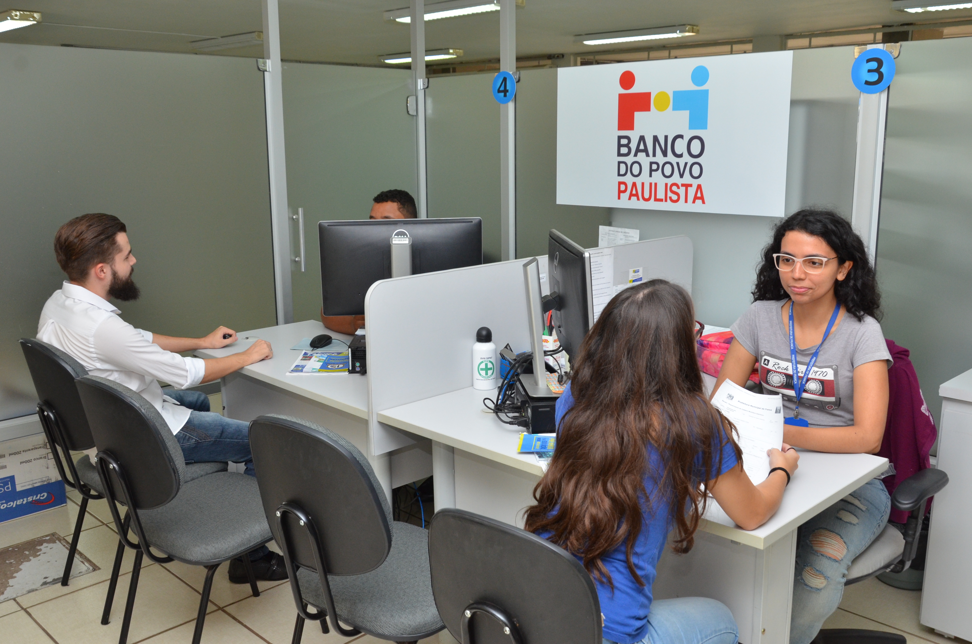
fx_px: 889
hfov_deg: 57.3
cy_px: 322
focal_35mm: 33
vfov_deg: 39.8
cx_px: 486
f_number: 7.1
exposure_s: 1/60
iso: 800
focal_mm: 22
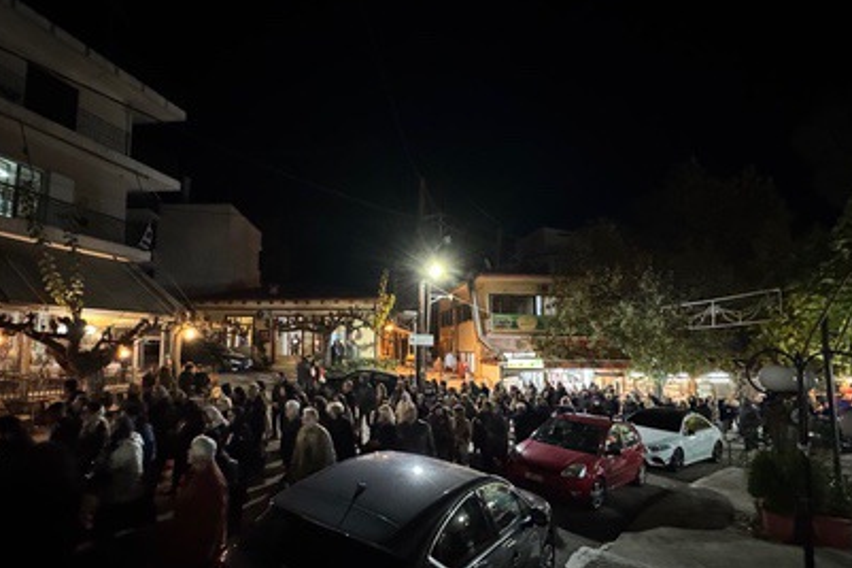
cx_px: 389
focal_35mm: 17
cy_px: 316
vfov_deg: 70.2
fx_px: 402
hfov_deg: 93.1
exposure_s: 1/25
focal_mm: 2.22
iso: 1600
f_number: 2.2
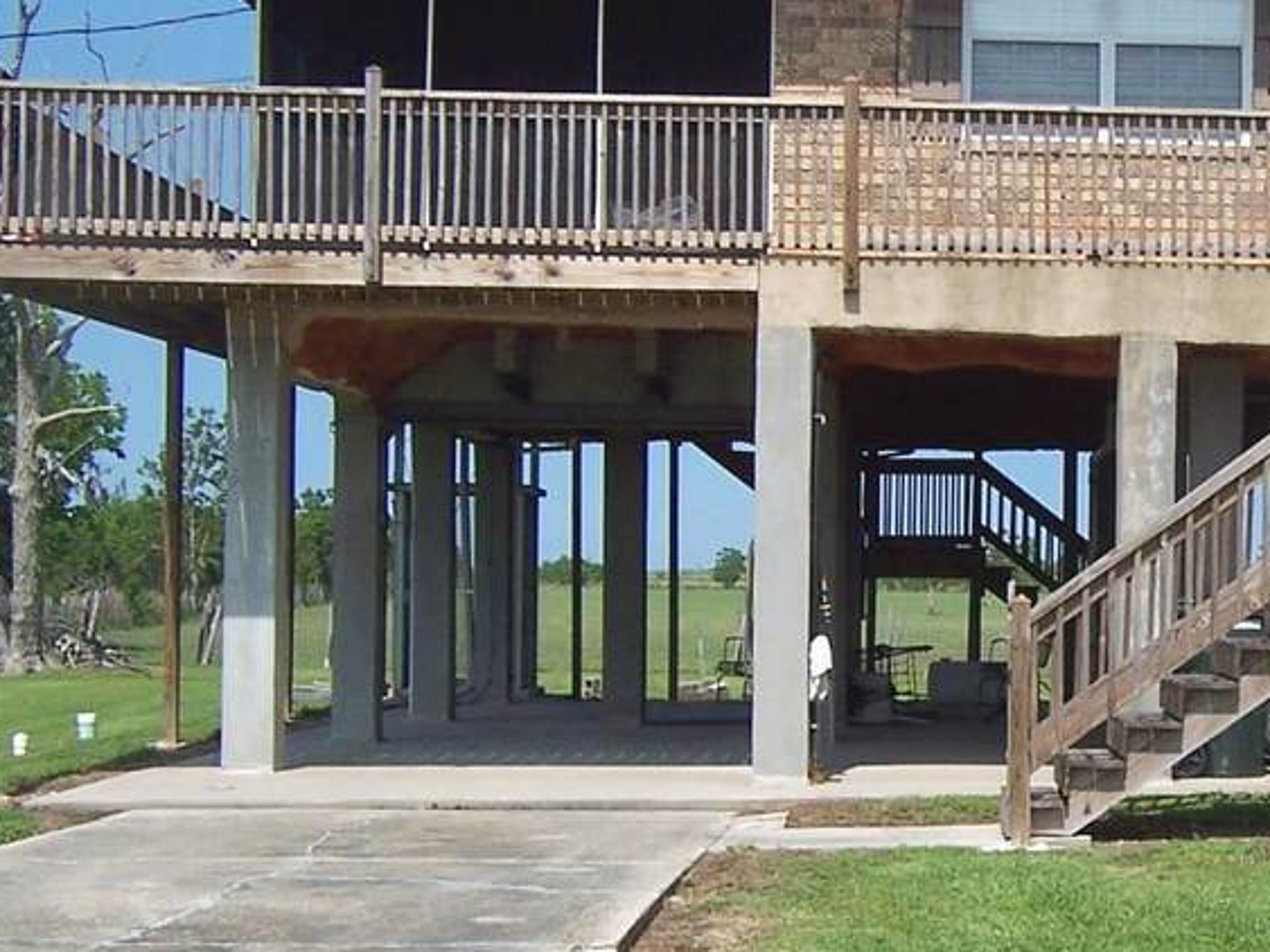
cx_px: 1178
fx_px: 2751
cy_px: 575
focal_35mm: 75
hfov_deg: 25.1
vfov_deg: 19.6
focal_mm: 5.5
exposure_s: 1/1000
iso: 80
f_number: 4
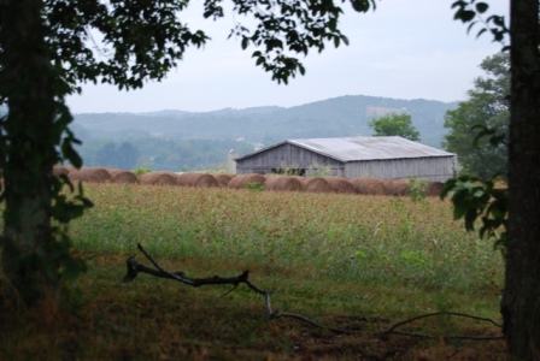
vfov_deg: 16.6
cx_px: 270
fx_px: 1239
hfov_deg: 24.6
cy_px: 180
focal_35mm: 82
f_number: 5.6
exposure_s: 1/40
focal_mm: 55
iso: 200
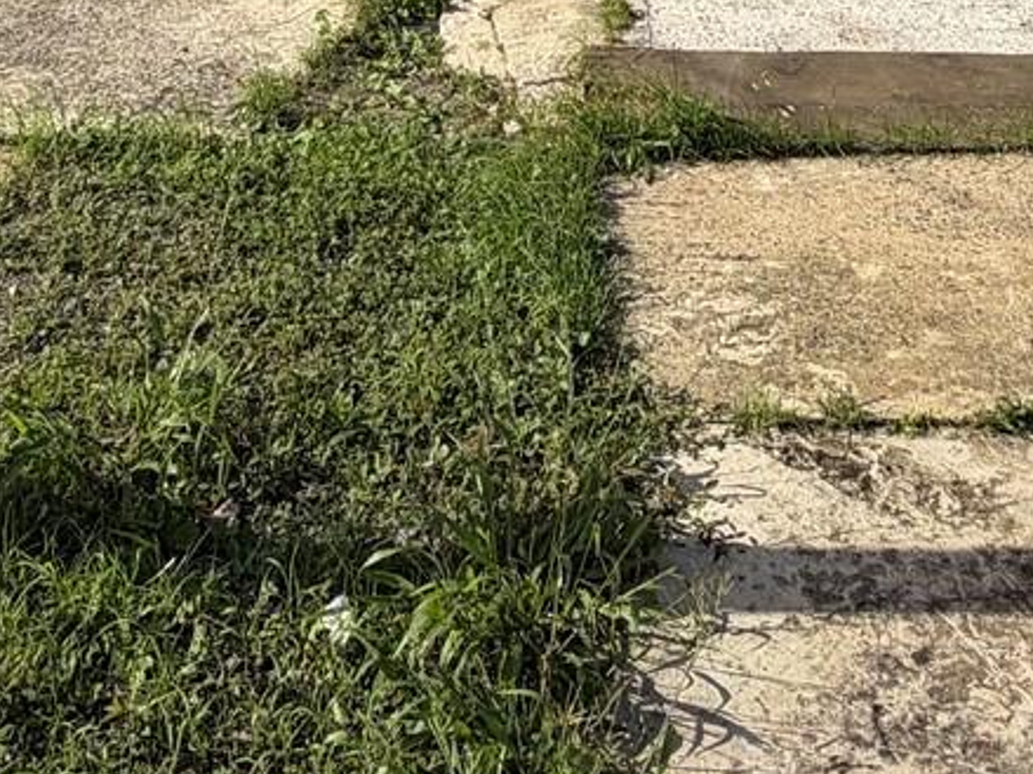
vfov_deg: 21.3
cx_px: 515
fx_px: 1522
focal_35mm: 51
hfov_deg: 37.5
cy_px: -534
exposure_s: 1/955
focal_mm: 2.22
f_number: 2.2
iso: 20
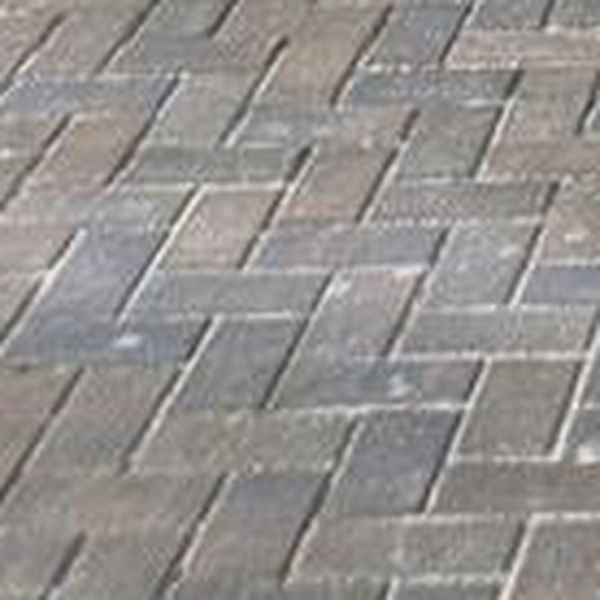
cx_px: 1474
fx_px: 3471
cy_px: -1713
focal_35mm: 177
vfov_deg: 7.4
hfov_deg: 8.9
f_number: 1.8
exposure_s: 1/3677
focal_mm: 5.4
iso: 25
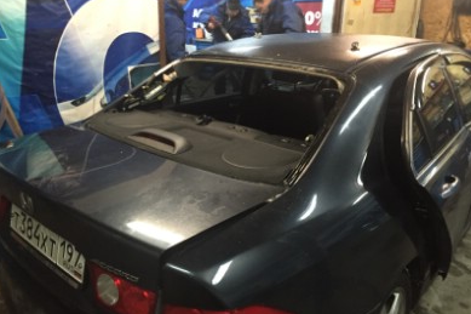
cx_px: 235
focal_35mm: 31
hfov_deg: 60.3
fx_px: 405
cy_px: 152
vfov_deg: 42.3
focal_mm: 4.15
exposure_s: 1/20
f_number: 2.2
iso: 250
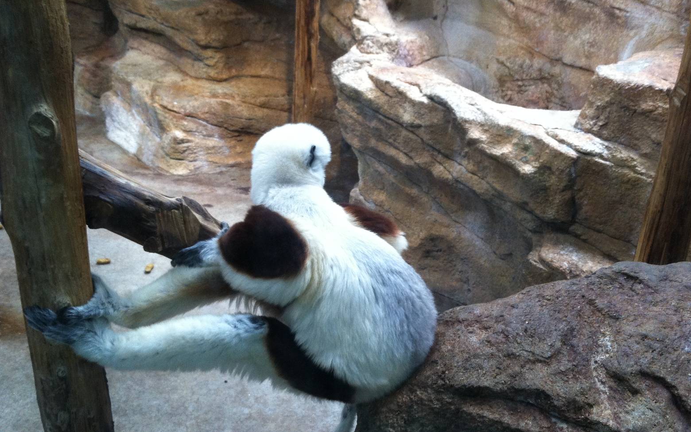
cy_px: 256
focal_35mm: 38
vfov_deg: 33.5
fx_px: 716
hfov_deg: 51.5
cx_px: 347
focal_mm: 3.85
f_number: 2.8
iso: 160
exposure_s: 1/15
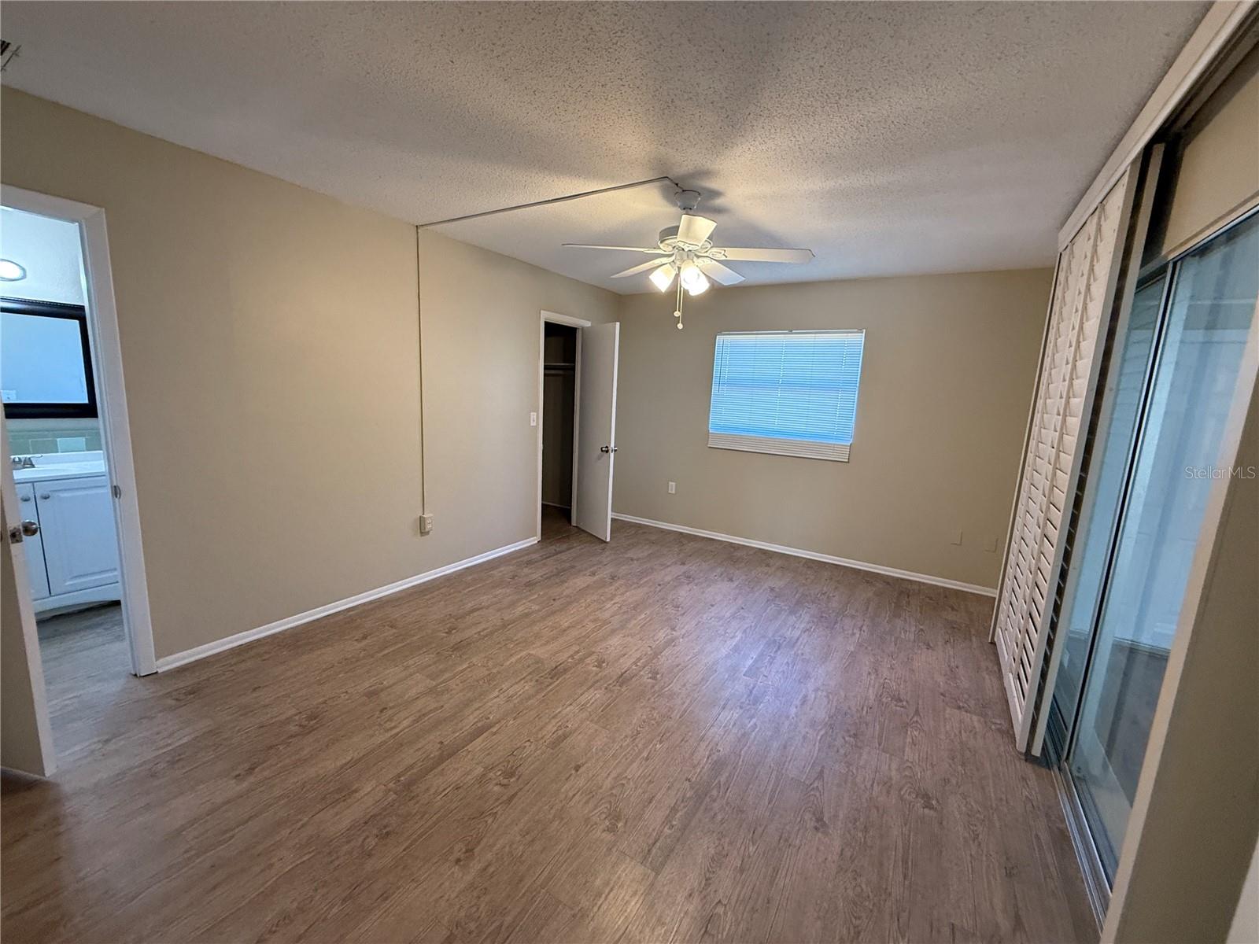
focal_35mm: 14
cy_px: 472
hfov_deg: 102.1
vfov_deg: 85.7
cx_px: 630
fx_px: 509
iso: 250
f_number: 2.2
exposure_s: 1/60
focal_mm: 2.22
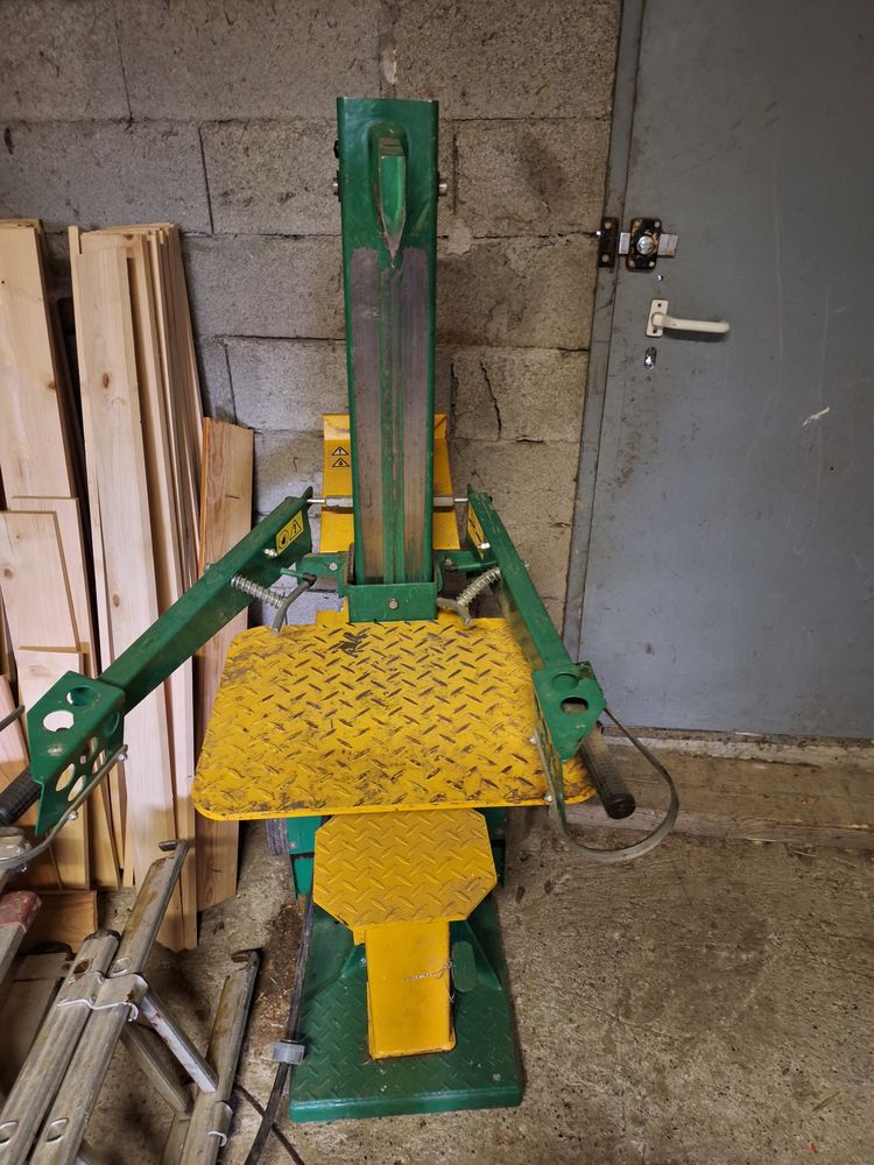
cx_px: 437
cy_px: 582
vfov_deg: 73.9
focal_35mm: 23
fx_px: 774
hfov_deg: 58.9
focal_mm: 5.54
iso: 500
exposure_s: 1/20
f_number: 1.8
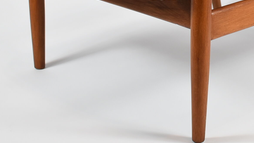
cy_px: -49
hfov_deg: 18.3
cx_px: 200
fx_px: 784
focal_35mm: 116
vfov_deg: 10.2
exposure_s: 1/125
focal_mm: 29
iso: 800
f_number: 5
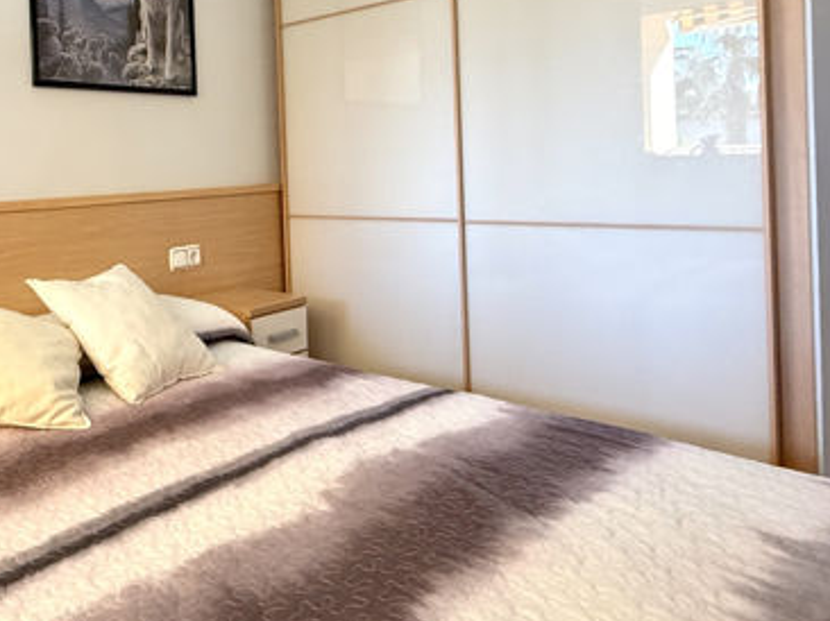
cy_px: 202
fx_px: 647
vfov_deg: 50.3
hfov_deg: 59.3
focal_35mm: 27
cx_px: 146
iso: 200
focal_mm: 2.22
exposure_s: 1/99
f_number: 2.2
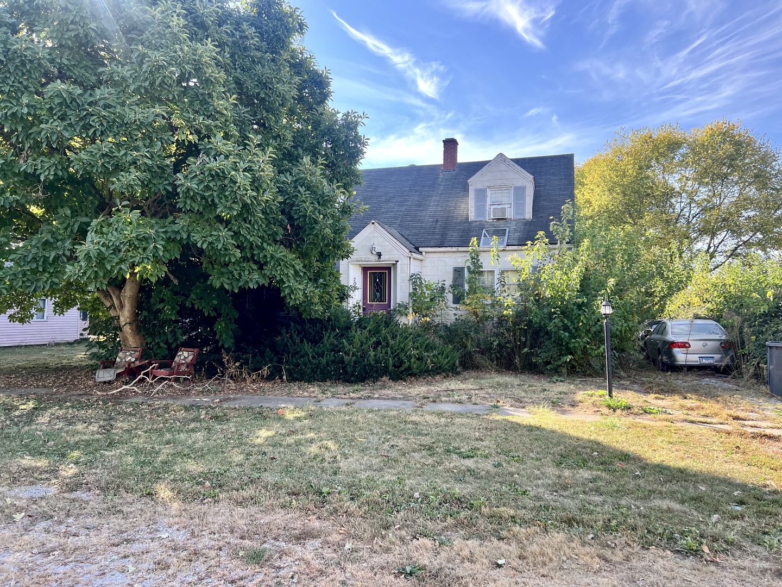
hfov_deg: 67.3
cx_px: 391
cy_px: 294
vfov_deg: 53.1
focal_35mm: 26
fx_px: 587
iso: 50
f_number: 1.5
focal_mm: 5.7
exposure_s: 1/797
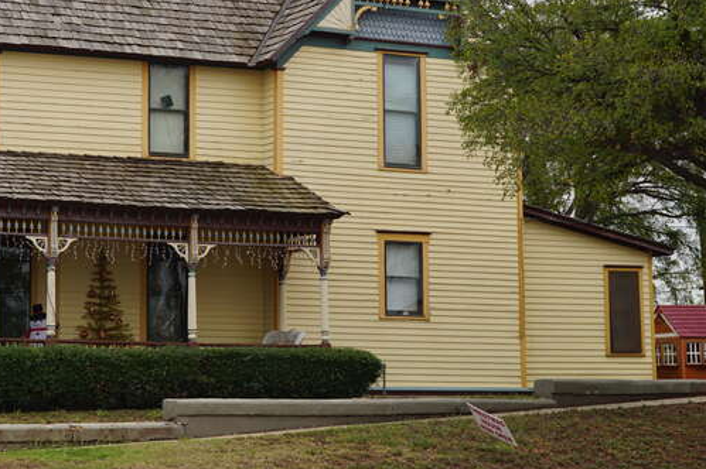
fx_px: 1838
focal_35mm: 94
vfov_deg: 14.5
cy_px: 125
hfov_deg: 21.6
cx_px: 188
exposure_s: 1/80
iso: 100
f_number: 8
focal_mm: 39
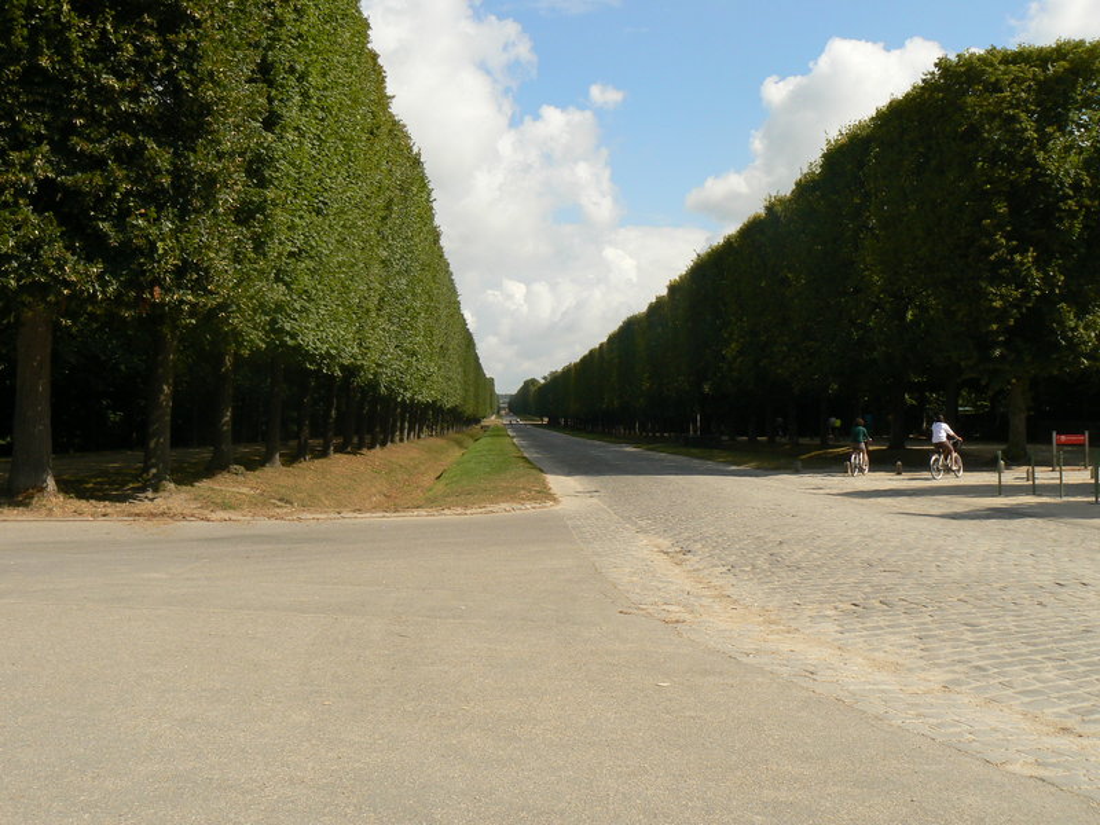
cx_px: 550
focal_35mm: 36
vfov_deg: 39.7
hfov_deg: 51.4
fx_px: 1144
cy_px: 412
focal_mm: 6
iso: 80
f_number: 5.6
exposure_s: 1/400
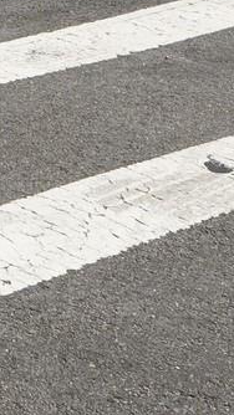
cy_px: -423
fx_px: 1488
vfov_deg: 13.5
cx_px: -520
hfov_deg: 7.6
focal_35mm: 135
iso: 800
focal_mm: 14
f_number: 10
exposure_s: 1/1000
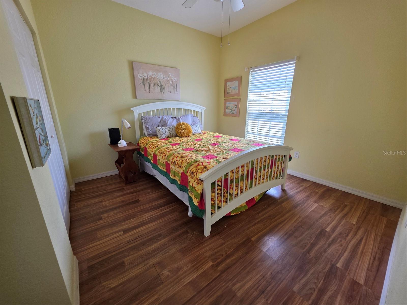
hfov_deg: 106.2
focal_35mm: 13
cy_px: 152
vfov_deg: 89.9
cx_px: 204
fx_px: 153
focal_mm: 2.2
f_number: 1.9
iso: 80
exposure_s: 1/120
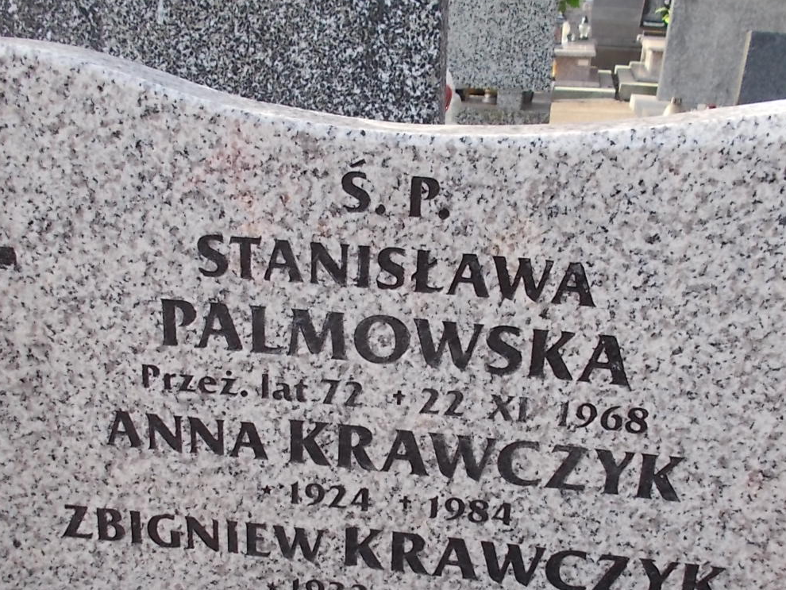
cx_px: 402
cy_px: 376
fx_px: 954
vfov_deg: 34.2
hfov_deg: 44.8
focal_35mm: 42
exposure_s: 1/160
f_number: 3.2
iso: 80
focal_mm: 4.6
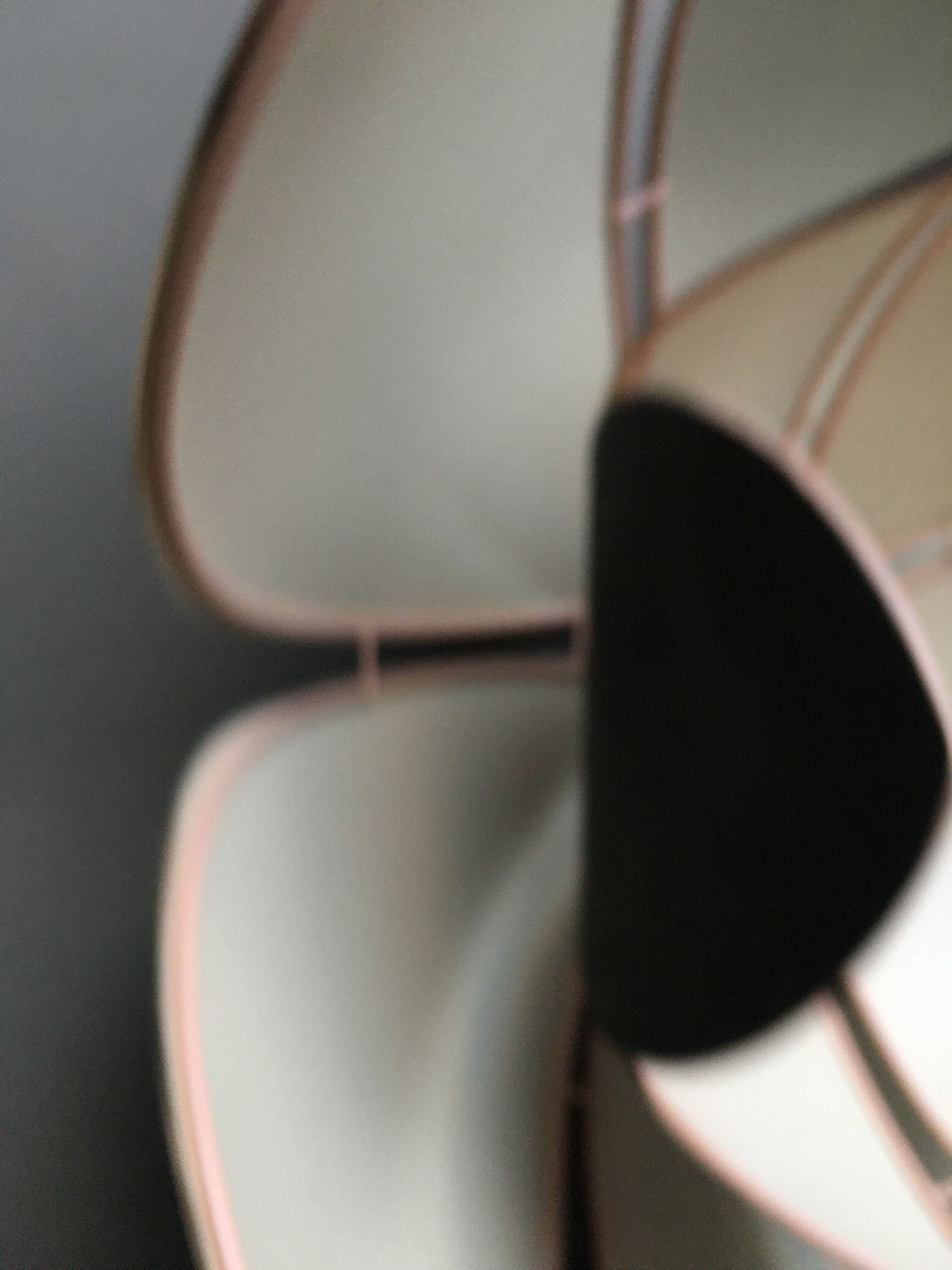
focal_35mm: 29
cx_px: 476
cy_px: 635
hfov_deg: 48.2
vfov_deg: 61.7
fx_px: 1063
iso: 125
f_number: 2.2
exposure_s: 1/33
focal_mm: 4.15
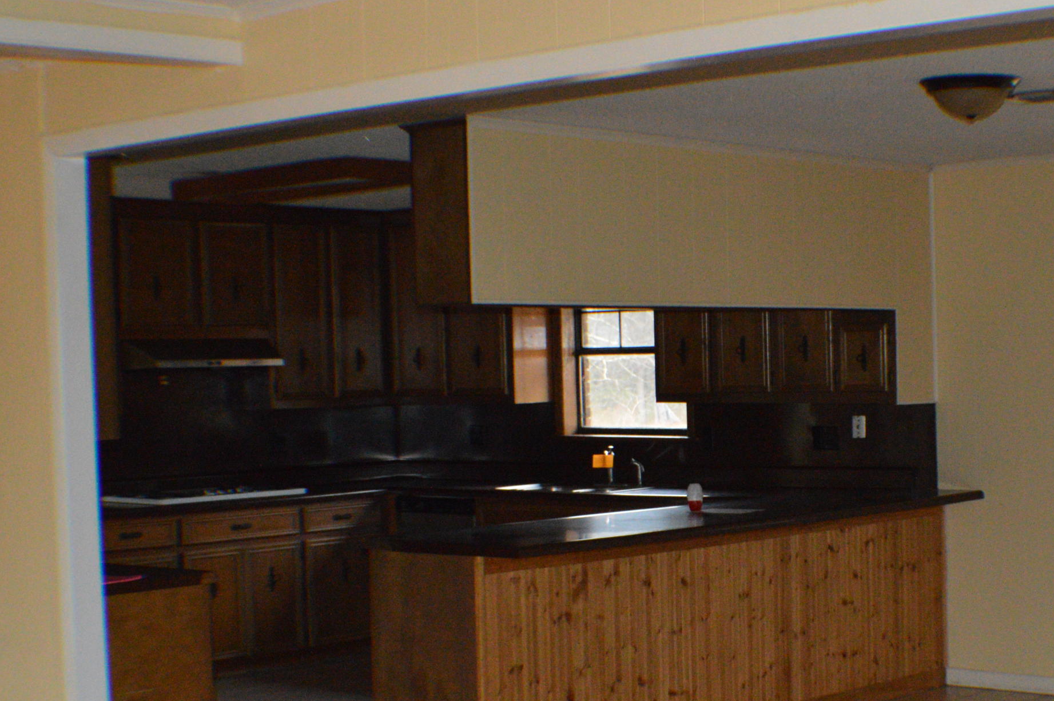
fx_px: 2428
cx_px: 803
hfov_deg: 24.2
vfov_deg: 16.4
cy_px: 460
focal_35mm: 83
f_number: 5
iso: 3200
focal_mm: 34
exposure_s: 1/50
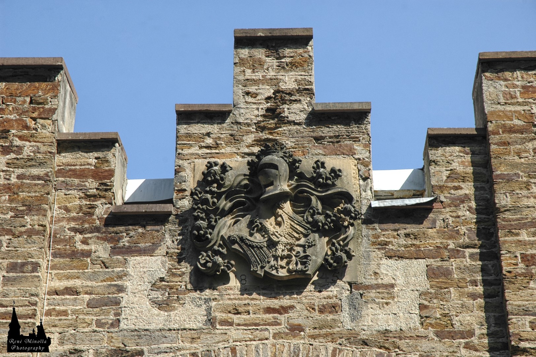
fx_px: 1562
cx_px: 268
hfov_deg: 19.5
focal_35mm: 105
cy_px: 178
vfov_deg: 13.0
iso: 200
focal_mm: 70
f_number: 8
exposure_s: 1/250
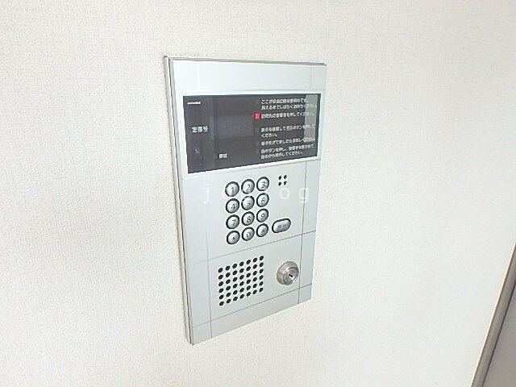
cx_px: 258
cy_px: 194
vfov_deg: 63.4
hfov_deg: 79.0
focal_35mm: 21
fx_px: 313
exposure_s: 1/30
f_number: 3.5
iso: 320
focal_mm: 3.7
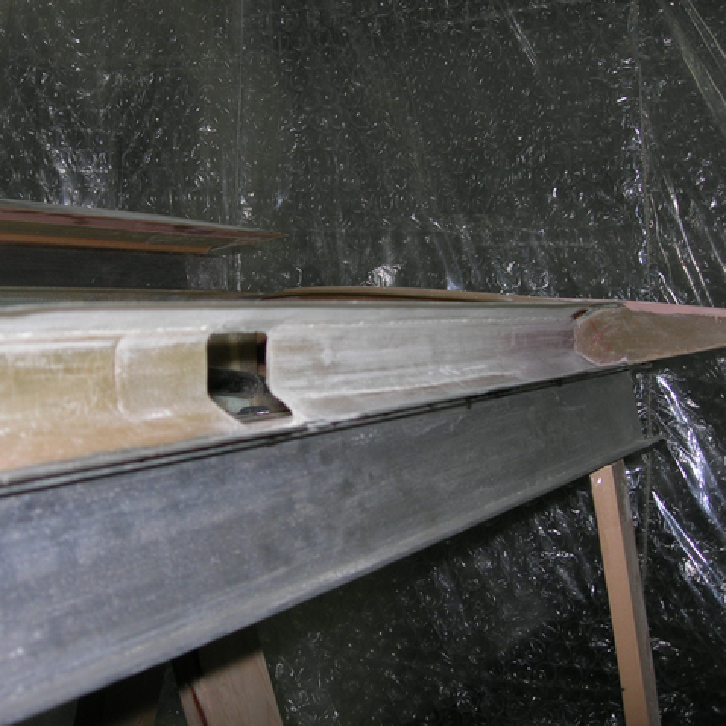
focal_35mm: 45
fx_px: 1068
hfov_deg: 37.5
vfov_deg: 37.6
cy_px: 363
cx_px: 330
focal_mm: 7.8
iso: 64
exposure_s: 1/60.1
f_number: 2.8
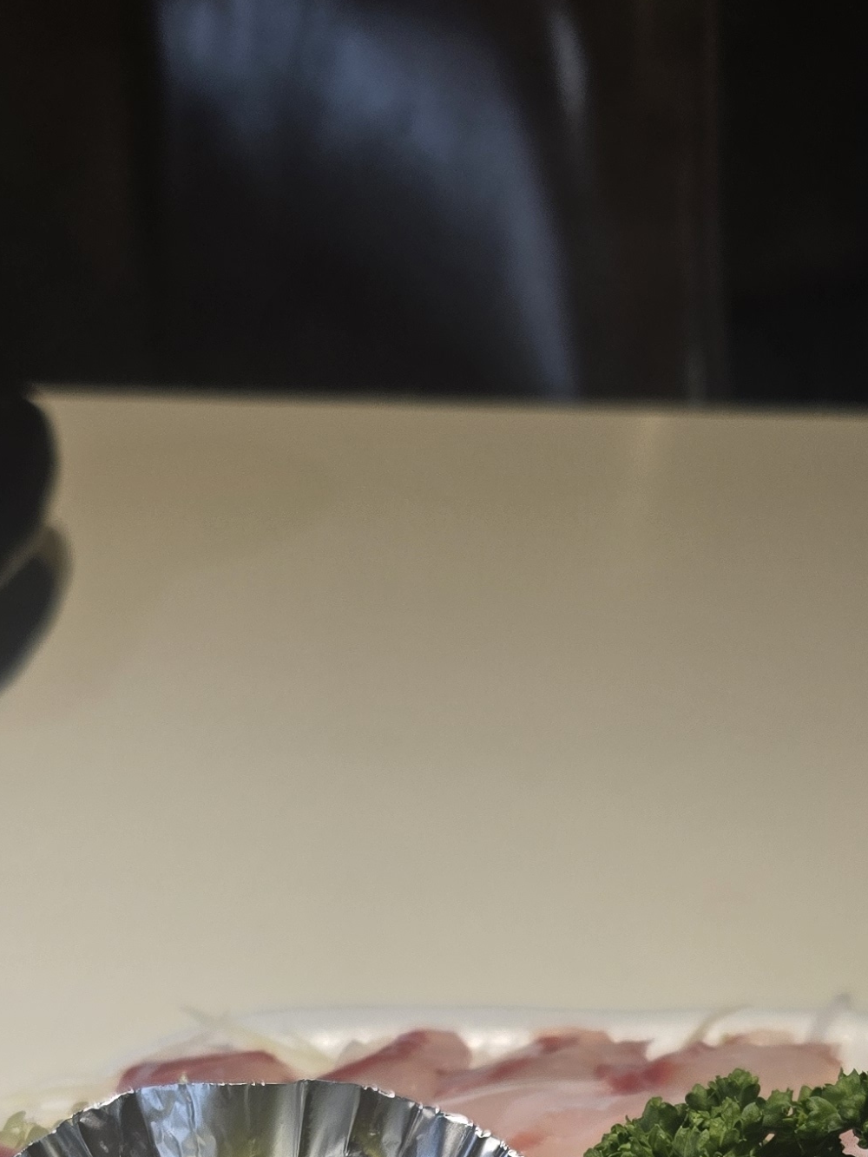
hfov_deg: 21.3
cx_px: 512
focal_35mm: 69
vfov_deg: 25.4
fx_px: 2307
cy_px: 1378
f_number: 1.8
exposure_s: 1/120
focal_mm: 5.4
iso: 64
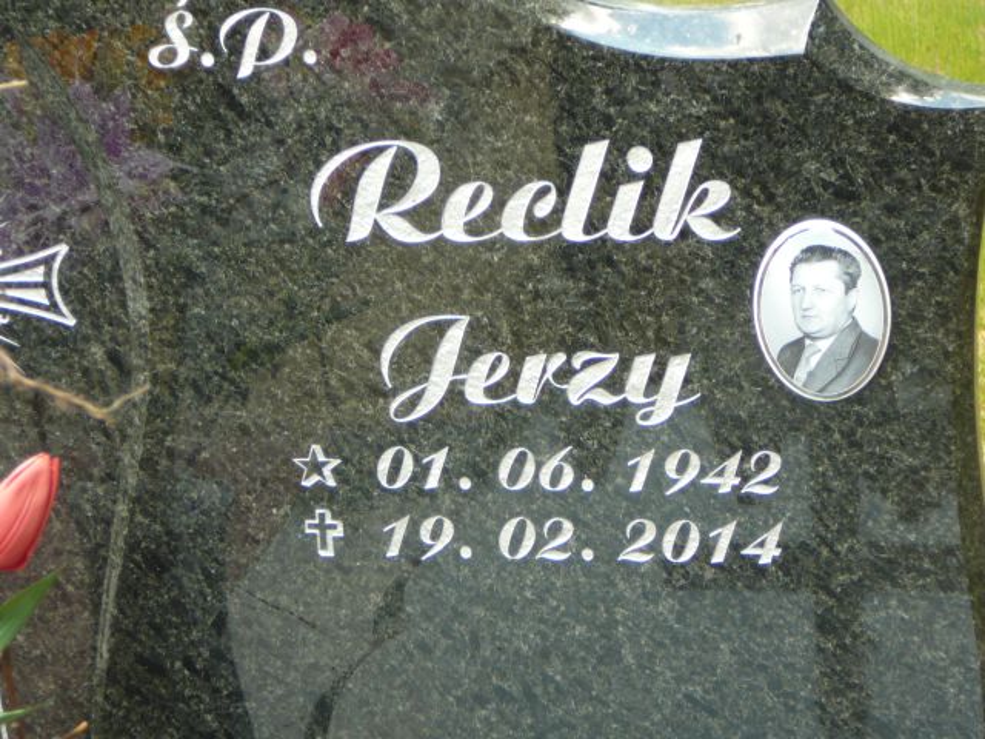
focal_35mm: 112
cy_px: 370
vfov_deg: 13.2
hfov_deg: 17.6
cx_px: 492
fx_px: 3187
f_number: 3.9
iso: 80
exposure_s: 1/80
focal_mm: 16.6
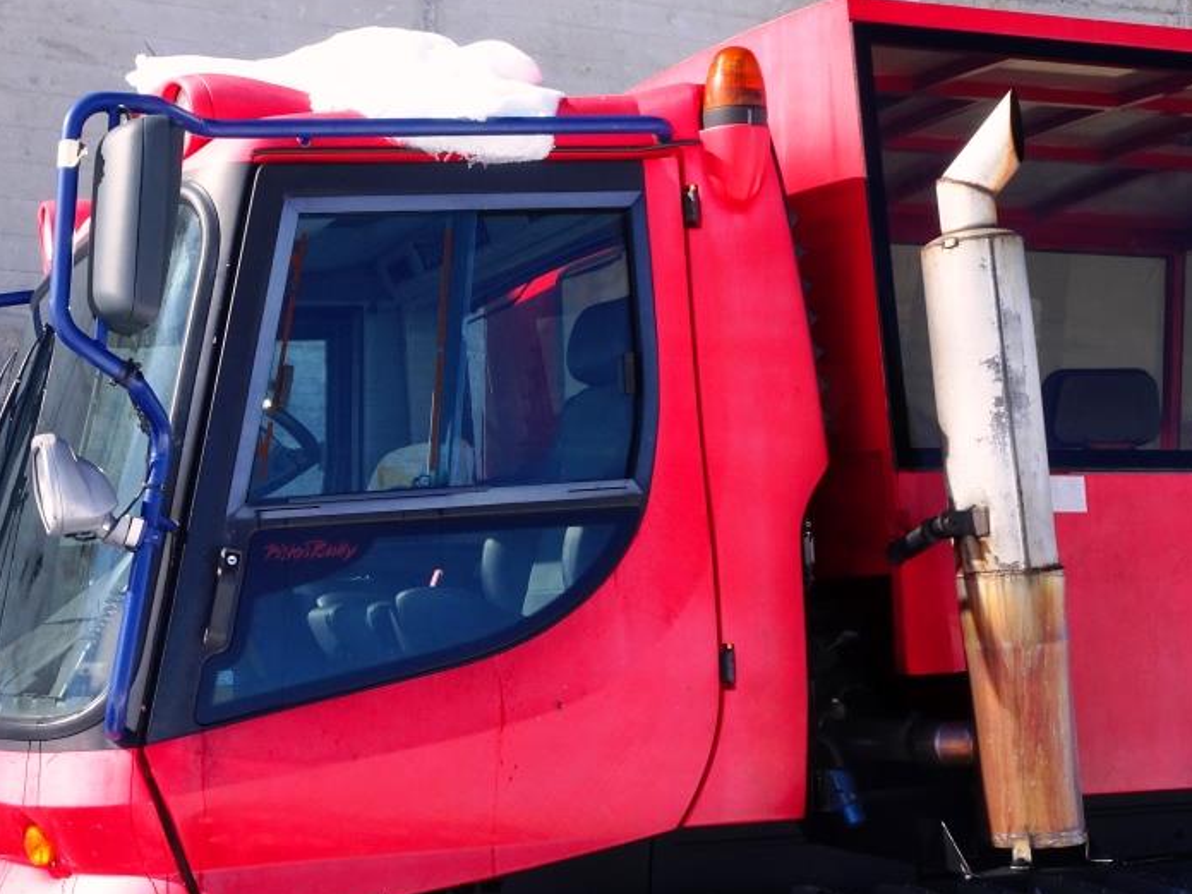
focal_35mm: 56
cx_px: 405
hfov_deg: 34.1
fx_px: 1928
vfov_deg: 26.0
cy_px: 530
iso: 80
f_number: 5.6
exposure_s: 1/250
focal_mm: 6.56
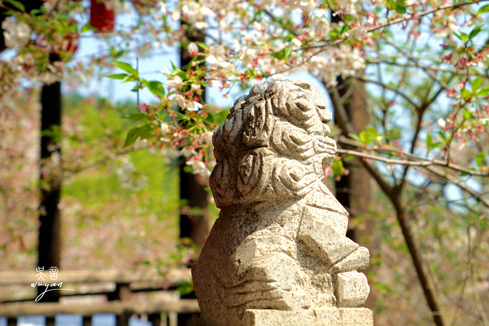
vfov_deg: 21.9
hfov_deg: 32.4
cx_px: 244
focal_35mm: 62
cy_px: 163
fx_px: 842
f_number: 7.1
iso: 100
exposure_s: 1/320
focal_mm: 62
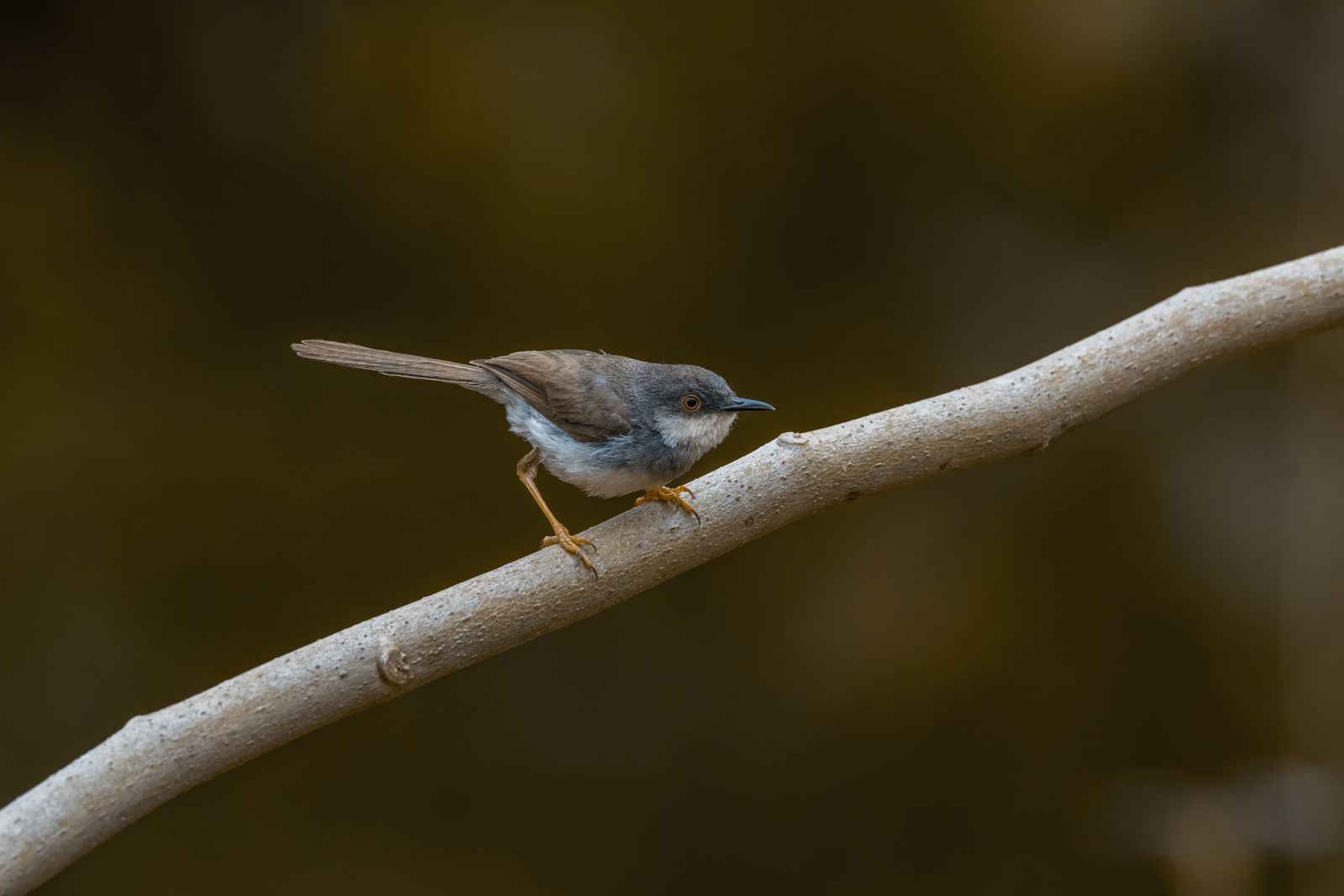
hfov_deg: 2.8
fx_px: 27992
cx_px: 672
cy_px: 448
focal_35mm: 750
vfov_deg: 1.8
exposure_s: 1/2500
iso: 1600
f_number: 8
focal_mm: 500
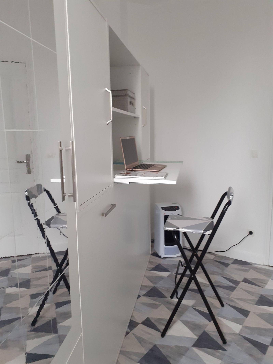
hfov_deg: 51.4
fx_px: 284
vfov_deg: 65.3
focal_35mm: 27
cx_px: 136
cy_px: 182
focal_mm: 3.6
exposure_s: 1/60
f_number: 1.9
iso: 250
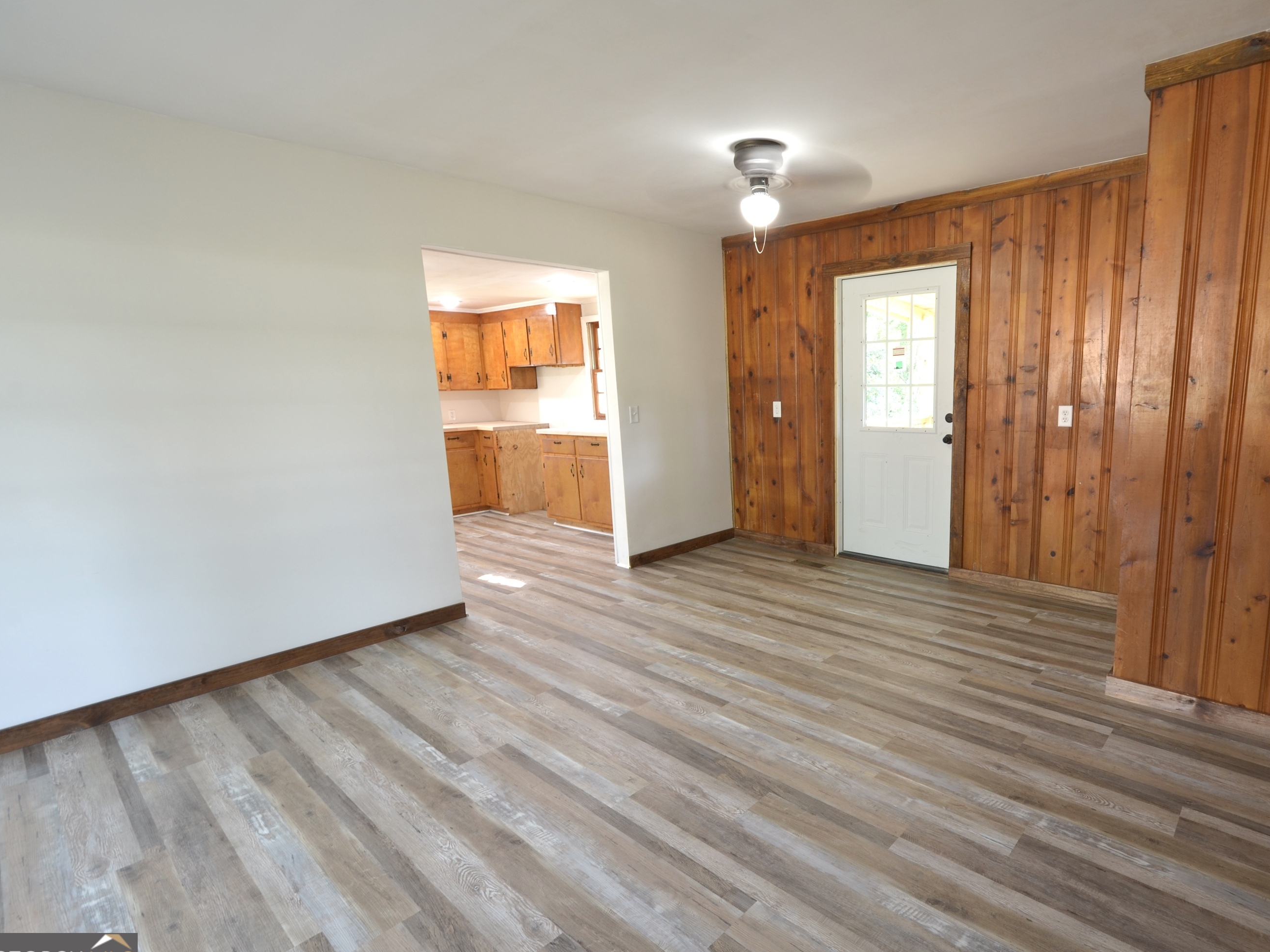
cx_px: 740
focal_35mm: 17
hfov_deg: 90.2
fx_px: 624
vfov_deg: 74.7
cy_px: 486
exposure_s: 1/3
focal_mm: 10
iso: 200
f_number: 8
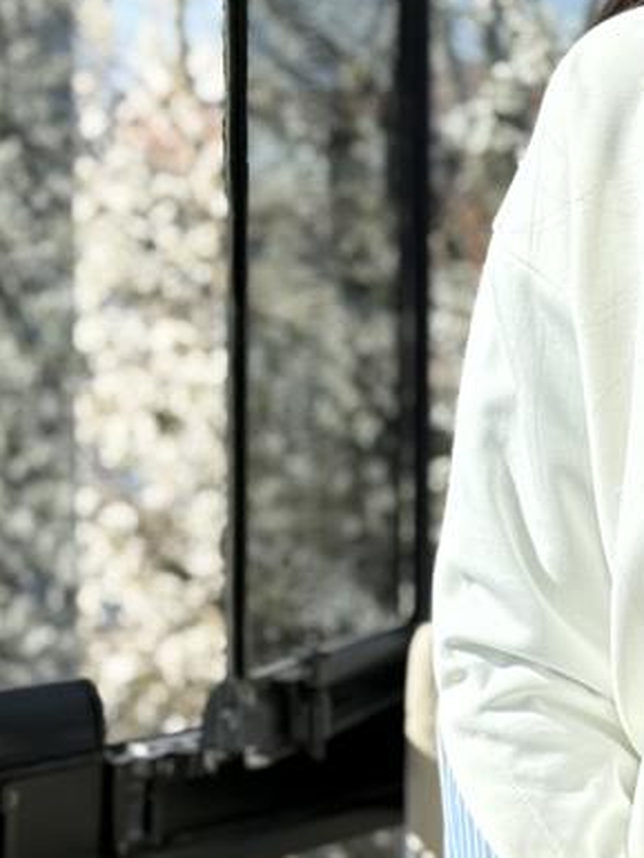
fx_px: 4115
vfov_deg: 11.9
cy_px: 685
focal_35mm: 166
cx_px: 1074
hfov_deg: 8.7
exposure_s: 1/1608
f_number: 1.78
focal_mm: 6.76
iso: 80
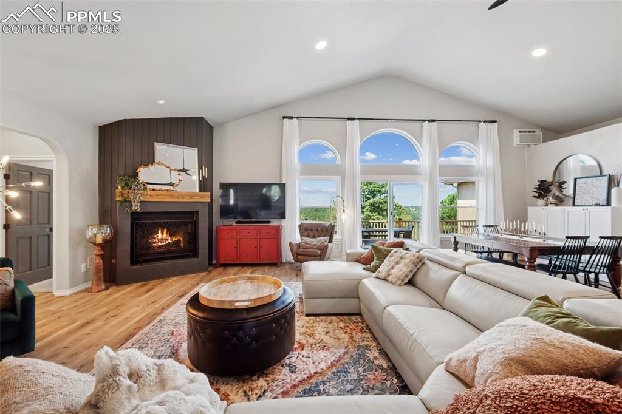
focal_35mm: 15
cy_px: 207
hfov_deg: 100.4
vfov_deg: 77.3
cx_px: 311
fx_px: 259
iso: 100
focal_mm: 15
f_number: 11
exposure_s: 1/4
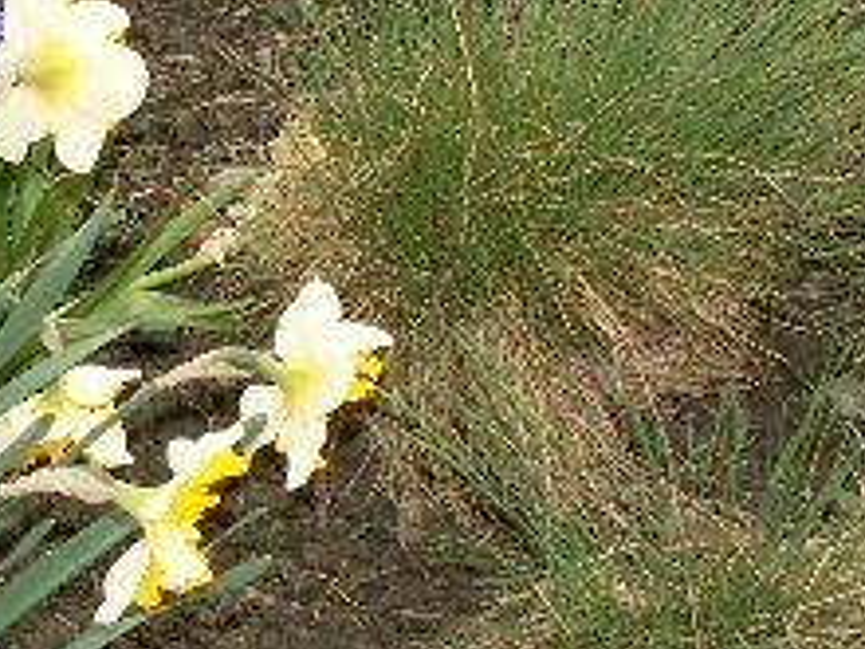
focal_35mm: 102
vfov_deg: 14.5
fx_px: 2549
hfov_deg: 18.0
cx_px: -244
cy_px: 311
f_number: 2.8
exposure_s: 1/250
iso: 50
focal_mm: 5.86
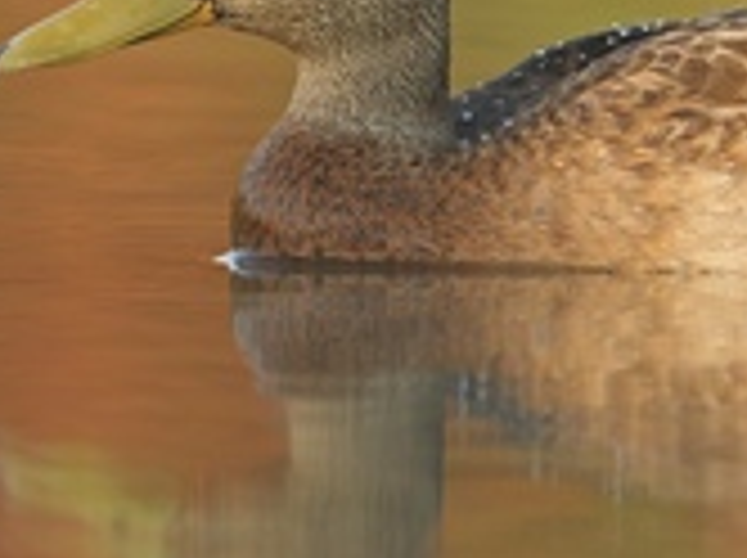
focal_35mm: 1665
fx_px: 35878
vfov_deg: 0.9
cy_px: 155
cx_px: 500
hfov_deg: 1.2
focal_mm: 300
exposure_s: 1/1300
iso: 640
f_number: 4
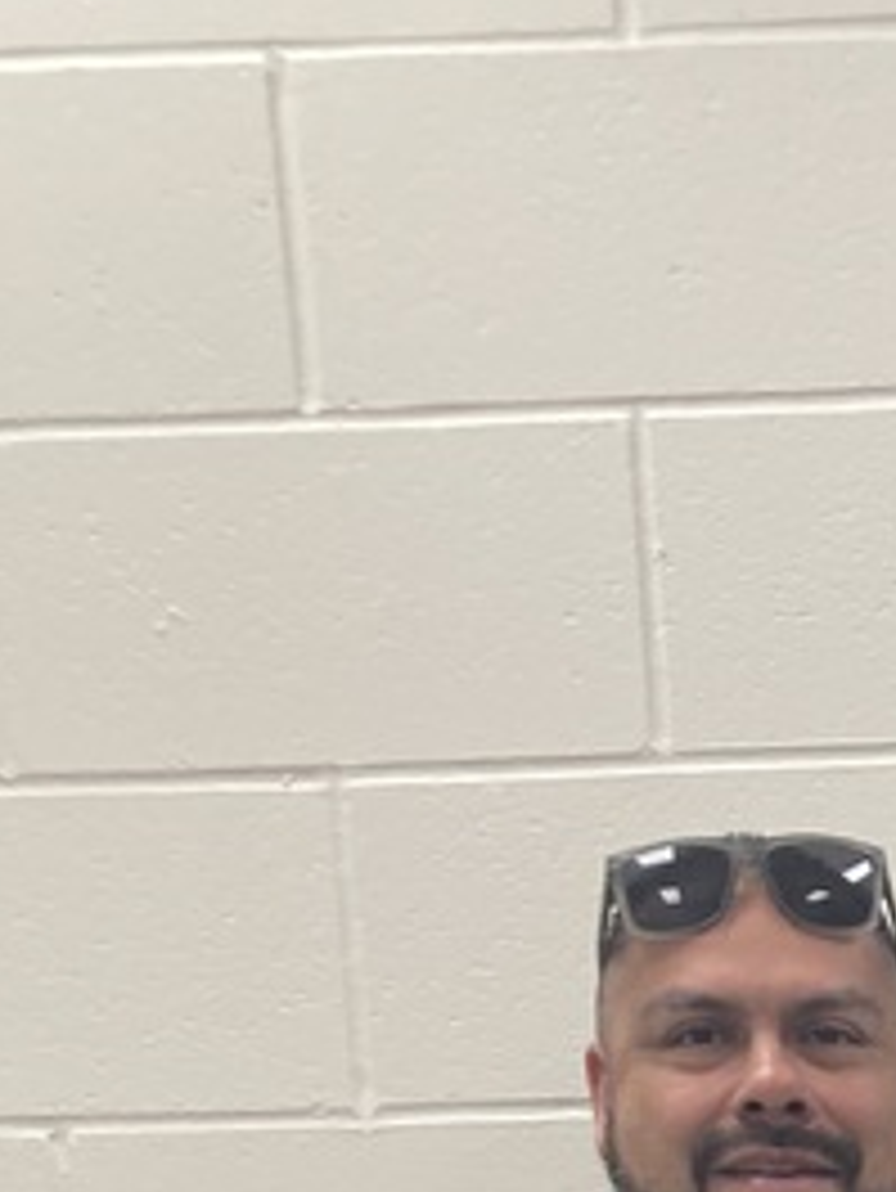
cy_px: 2060
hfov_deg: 12.6
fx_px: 3724
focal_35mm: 108
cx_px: 1567
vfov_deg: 15.8
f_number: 1.8
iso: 80
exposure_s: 1/60
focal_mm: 3.99
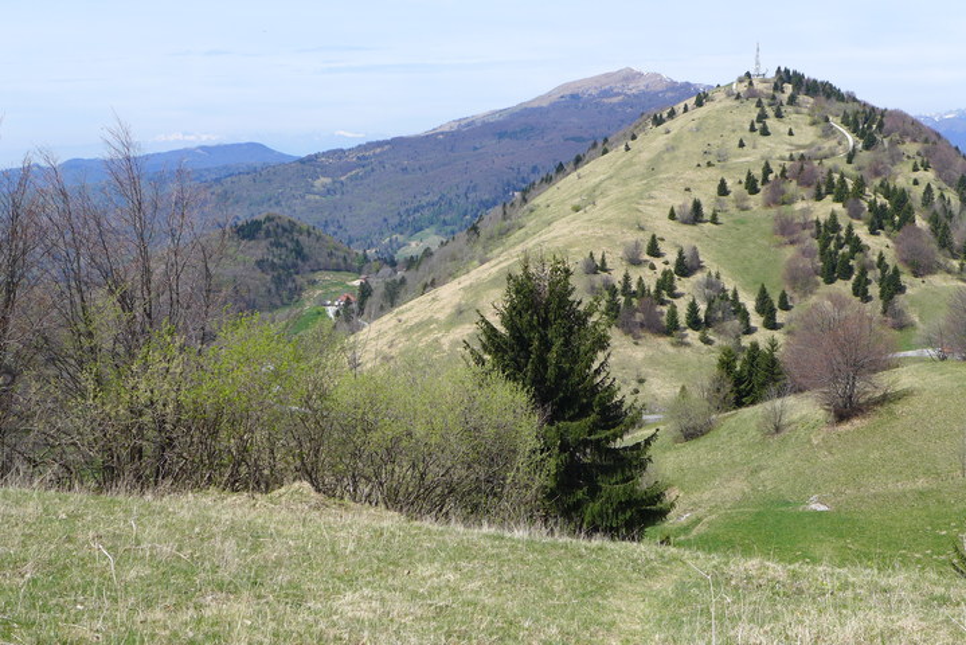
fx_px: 1262
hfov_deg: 41.9
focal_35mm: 47
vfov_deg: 28.7
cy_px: 322
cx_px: 483
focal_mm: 9.2
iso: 80
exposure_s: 1/1600
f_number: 2.8
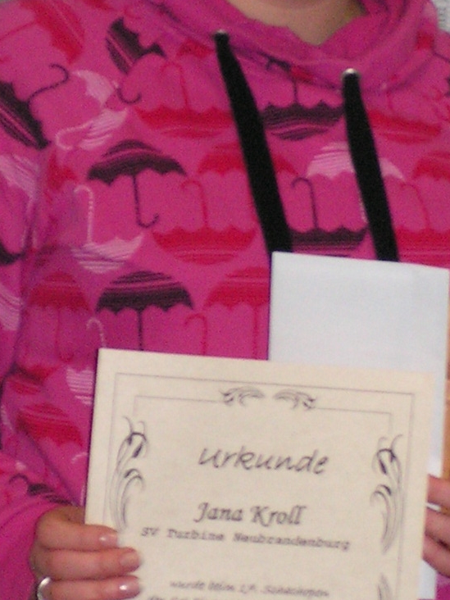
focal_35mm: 288
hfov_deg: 5.2
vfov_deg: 6.9
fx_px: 4992
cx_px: 311
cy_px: 401
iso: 200
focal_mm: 17.3
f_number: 3.4
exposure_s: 1/100
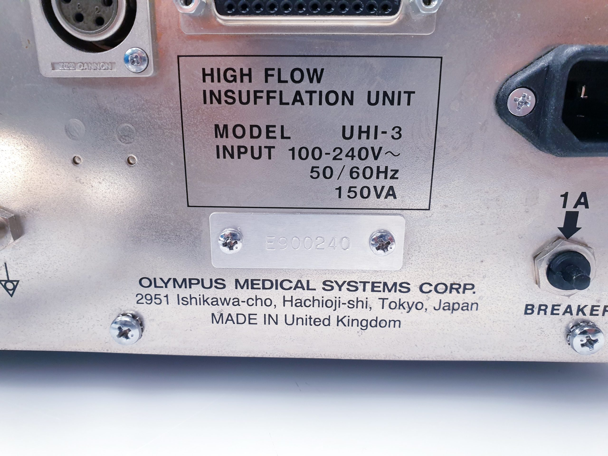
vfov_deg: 53.1
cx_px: 304
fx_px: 457
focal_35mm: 26
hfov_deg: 67.3
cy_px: 228
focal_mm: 4.3
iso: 200
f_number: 2.4
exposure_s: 1/50
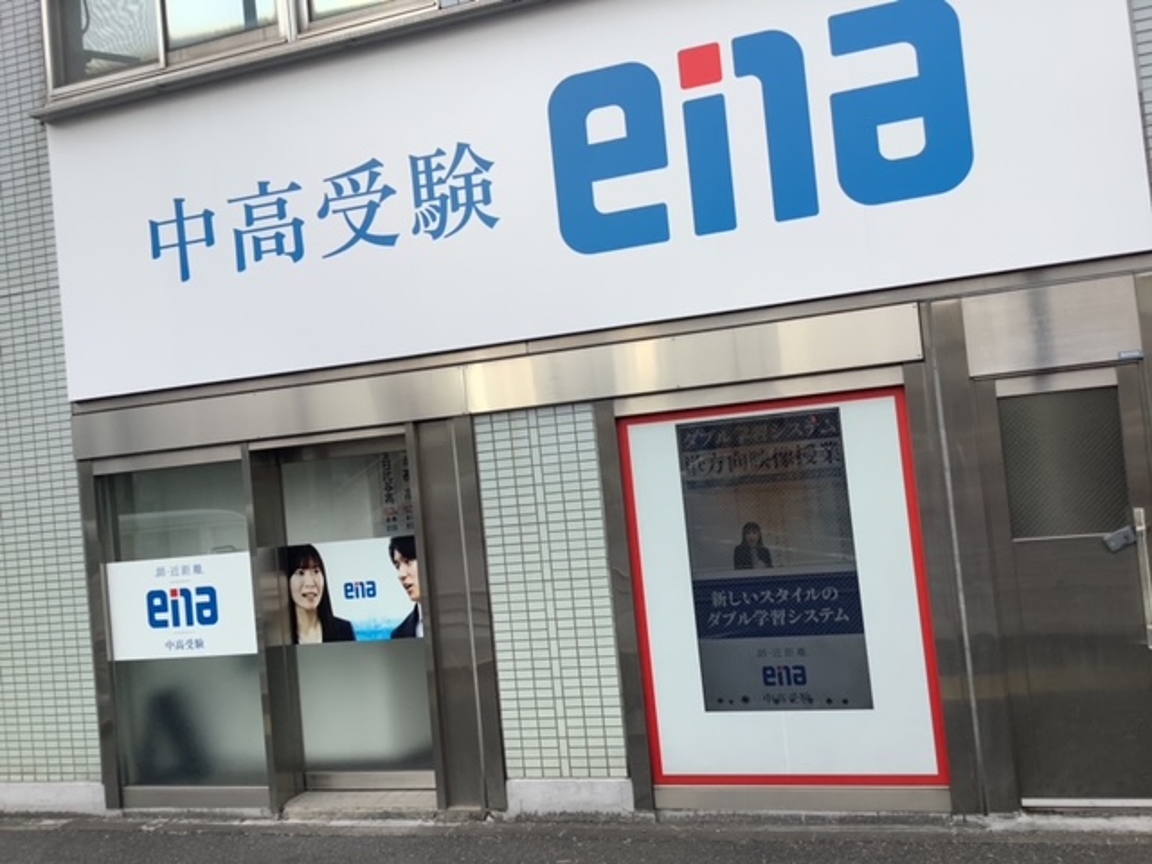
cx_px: 576
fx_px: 1032
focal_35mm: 31
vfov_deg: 45.4
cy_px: 432
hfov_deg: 58.4
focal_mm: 3.3
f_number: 2.4
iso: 25
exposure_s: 1/351
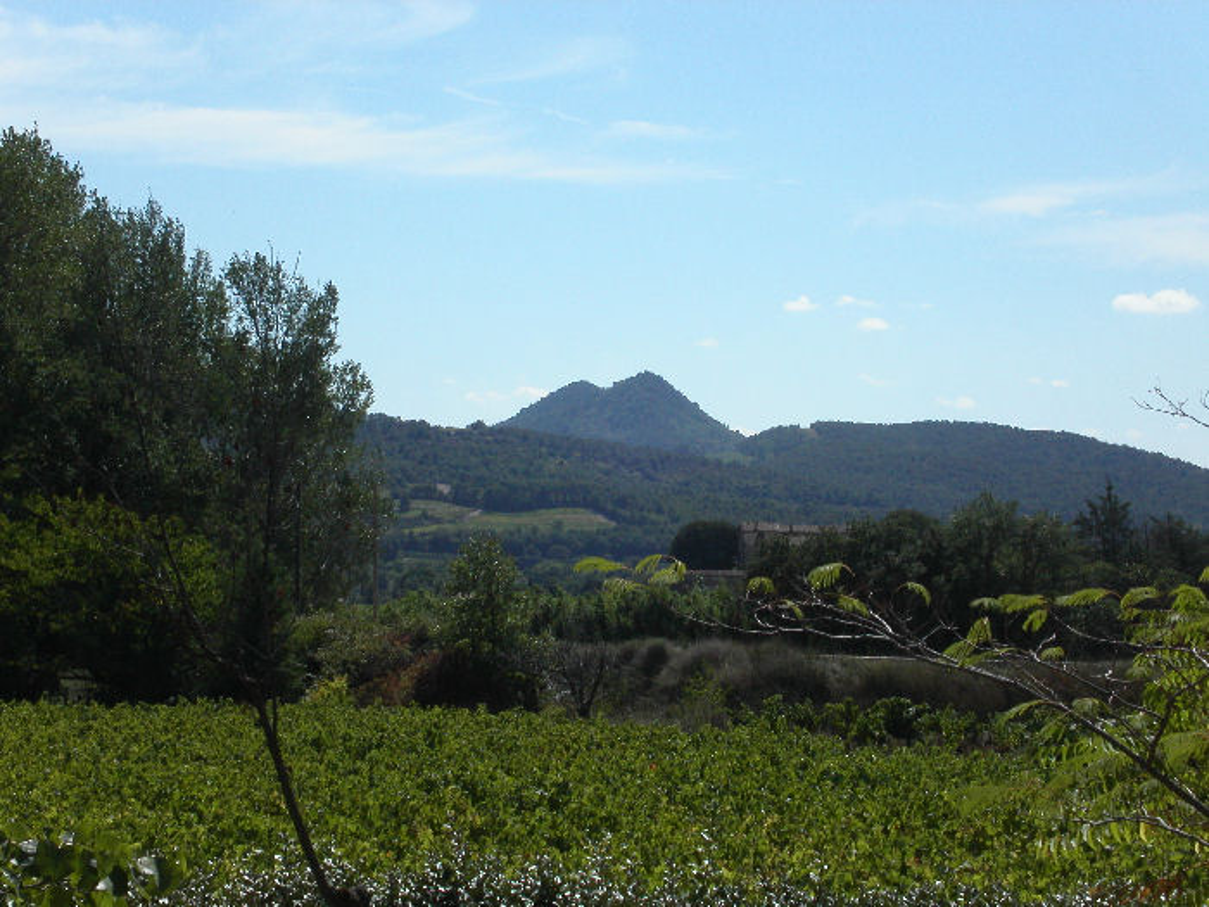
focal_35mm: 114
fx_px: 3982
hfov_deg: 17.3
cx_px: 604
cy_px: 454
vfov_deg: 13.0
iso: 100
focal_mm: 23.4
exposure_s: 1/500
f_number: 8
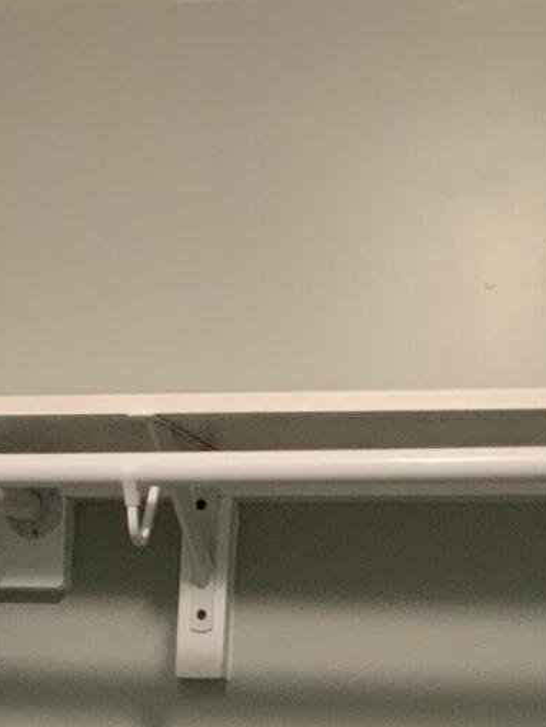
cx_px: 60
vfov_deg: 15.8
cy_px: 1117
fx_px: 2396
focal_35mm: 114
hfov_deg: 12.9
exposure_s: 1/60
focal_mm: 3
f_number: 1.8
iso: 160
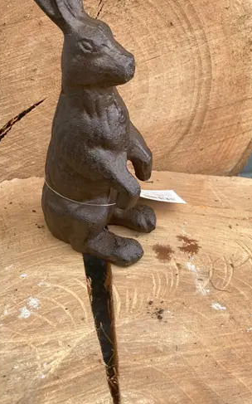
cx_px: 110
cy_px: 153
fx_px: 429
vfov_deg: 49.9
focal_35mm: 39
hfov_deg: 32.7
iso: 40
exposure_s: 1/121
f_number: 1.8
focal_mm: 3.99
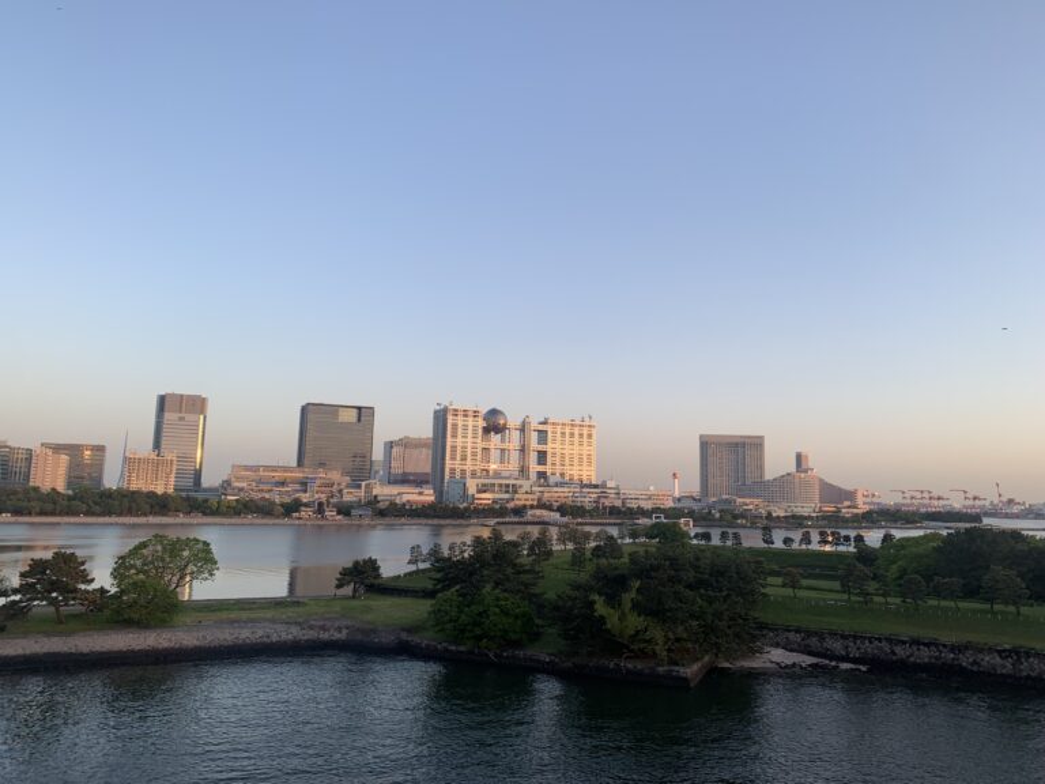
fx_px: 785
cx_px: 522
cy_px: 392
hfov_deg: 67.3
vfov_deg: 53.1
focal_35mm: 26
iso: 25
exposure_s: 1/250
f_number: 1.8
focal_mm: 4.25
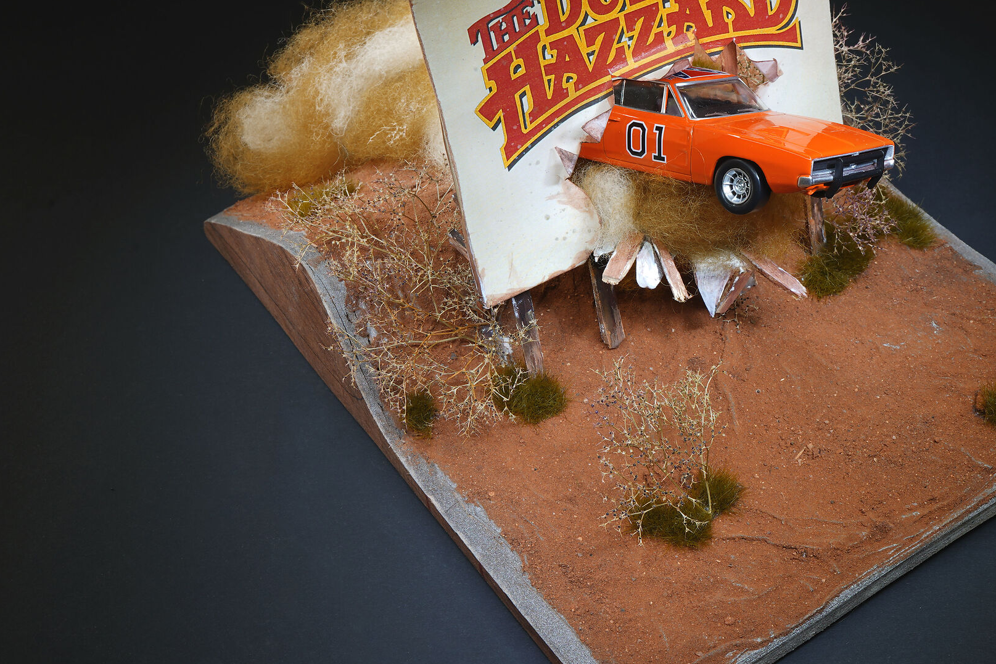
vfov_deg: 26.0
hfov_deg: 37.4
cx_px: 723
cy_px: 297
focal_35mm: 52
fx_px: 1439
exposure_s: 4
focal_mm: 35
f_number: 16
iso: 64
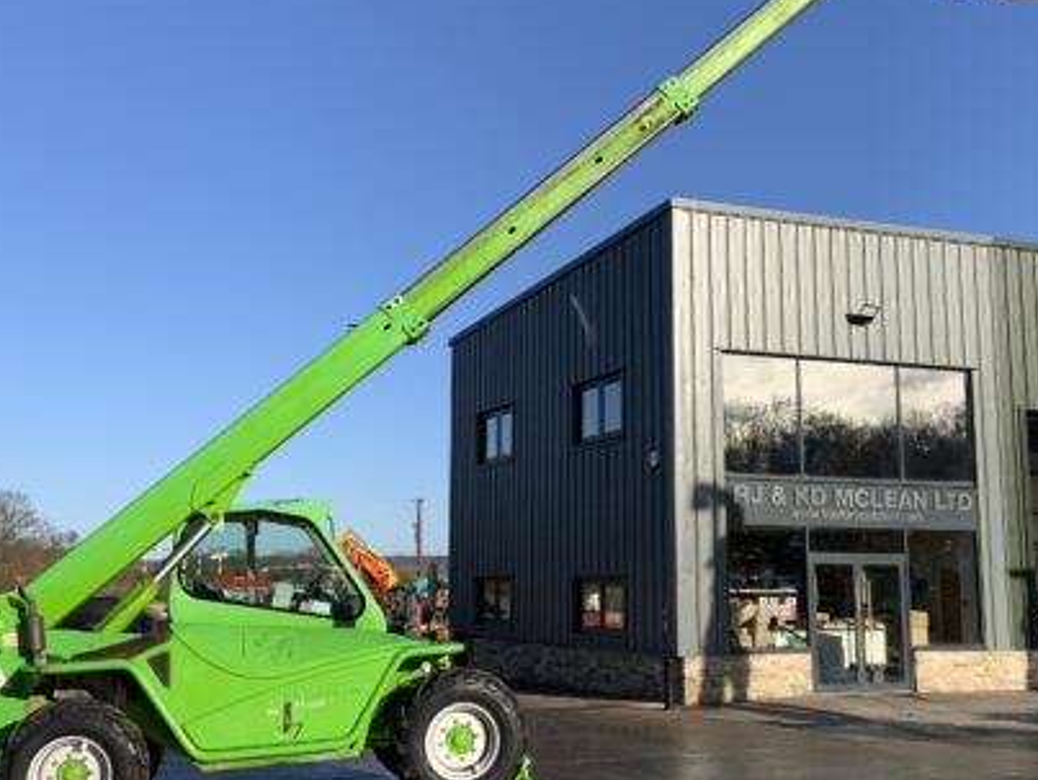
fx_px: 1381
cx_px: 559
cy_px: 355
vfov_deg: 31.5
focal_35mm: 46
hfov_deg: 41.2
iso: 20
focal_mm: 3
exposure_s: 1/2959
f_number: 1.8
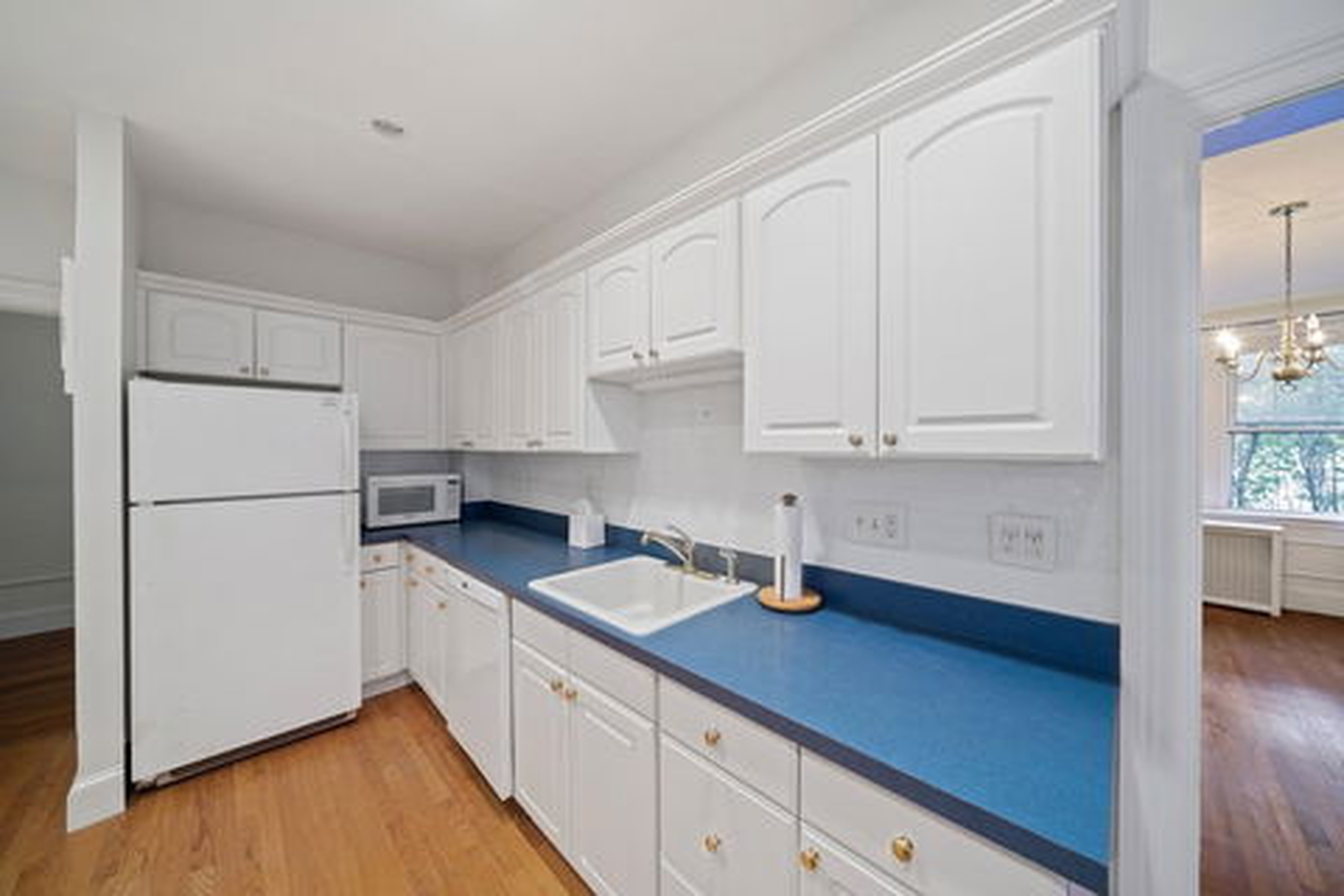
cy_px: 448
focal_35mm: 12
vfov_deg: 90.0
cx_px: 672
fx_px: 448
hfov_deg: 112.6
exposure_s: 1/1.67
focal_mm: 12
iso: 320
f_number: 8
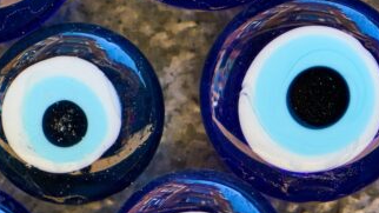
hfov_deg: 9.2
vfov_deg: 5.2
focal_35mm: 233
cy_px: 141
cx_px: 308
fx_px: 2341
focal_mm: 70
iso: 400
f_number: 4
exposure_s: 1/500
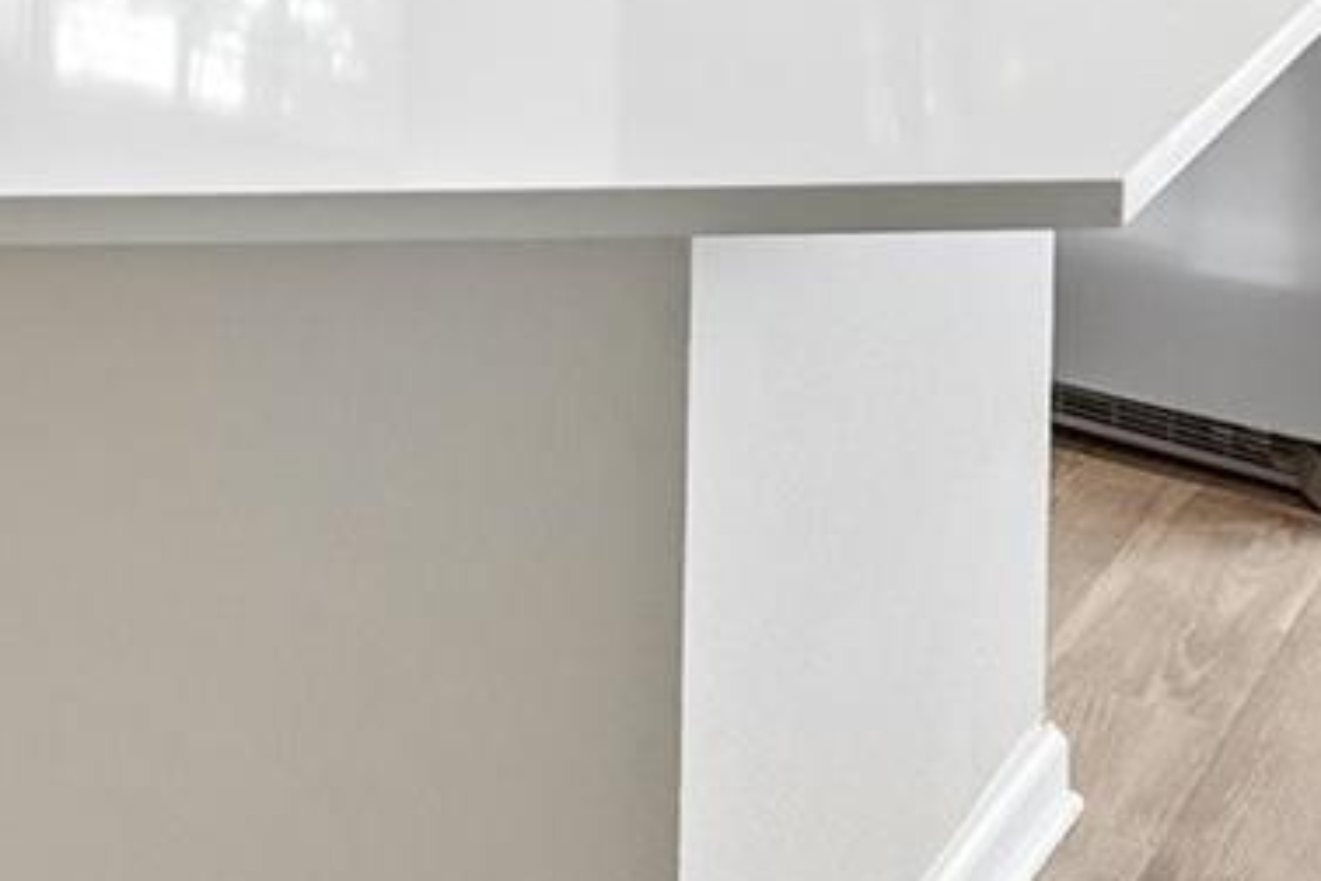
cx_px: -622
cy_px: -706
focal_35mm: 72
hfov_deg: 23.1
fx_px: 2642
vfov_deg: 16.0
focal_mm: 17
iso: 400
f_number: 9
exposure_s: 1/20
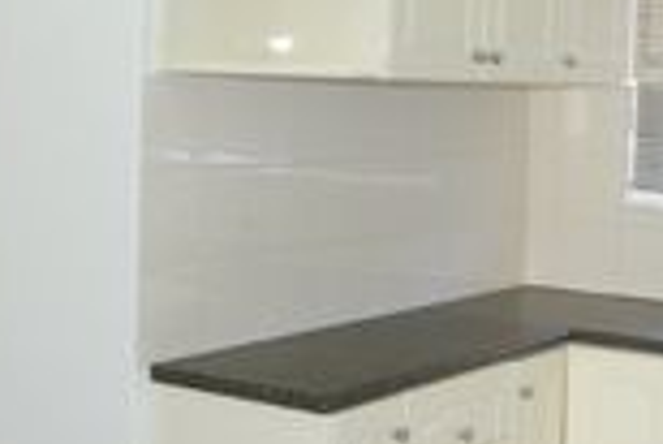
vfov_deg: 18.5
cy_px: 356
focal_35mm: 73
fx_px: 1346
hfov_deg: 27.7
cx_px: 340
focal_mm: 16
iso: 800
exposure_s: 1/60
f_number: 5.6
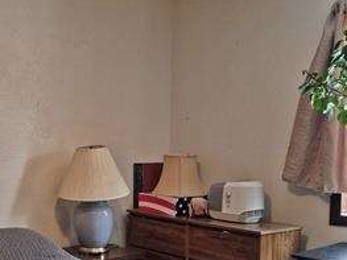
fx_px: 561
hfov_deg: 33.5
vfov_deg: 25.8
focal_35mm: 56
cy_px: 186
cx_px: 74
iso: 640
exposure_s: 1/120
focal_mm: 5.4
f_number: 1.8
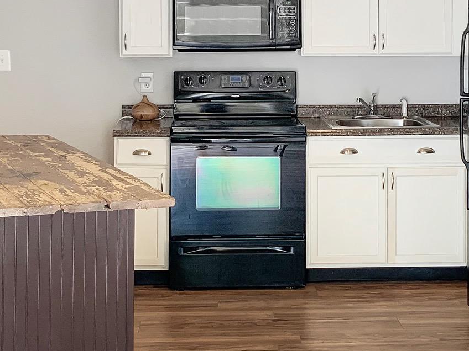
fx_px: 948
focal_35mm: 70
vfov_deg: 21.0
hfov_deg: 27.7
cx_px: 274
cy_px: 190
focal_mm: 3
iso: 40
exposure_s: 1/60
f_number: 1.8
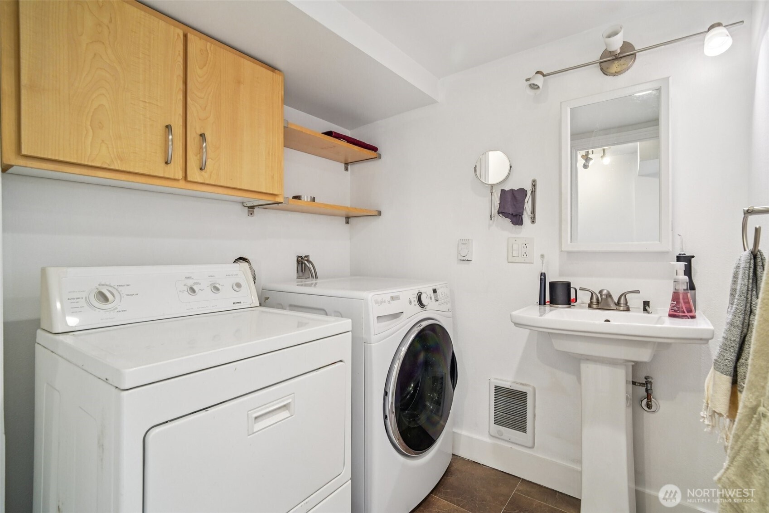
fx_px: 342
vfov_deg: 73.7
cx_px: 384
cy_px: 256
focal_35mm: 16
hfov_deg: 96.7
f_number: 8
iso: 1600
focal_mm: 16
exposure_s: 1/20
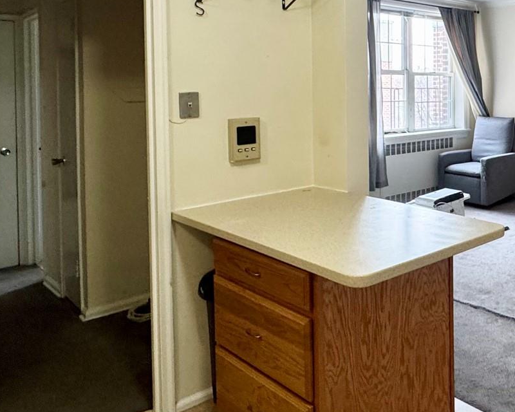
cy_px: 87
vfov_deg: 40.6
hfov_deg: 43.3
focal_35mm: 35
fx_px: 533
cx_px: 528
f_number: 2.2
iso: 320
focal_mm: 2.22
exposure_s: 1/60
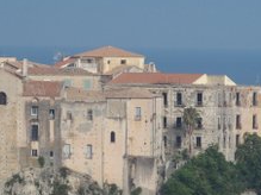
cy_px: 145
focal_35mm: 593
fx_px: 4469
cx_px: 112
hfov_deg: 3.3
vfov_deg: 2.5
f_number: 3.5
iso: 100
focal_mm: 56.7
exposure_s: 1/640
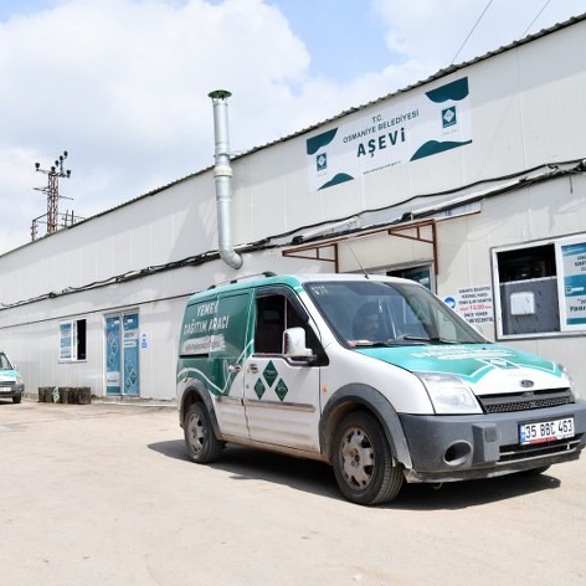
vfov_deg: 47.2
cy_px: 294
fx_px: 670
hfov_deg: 47.2
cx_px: 264
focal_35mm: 35
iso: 200
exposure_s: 1/2000
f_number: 4
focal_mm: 27
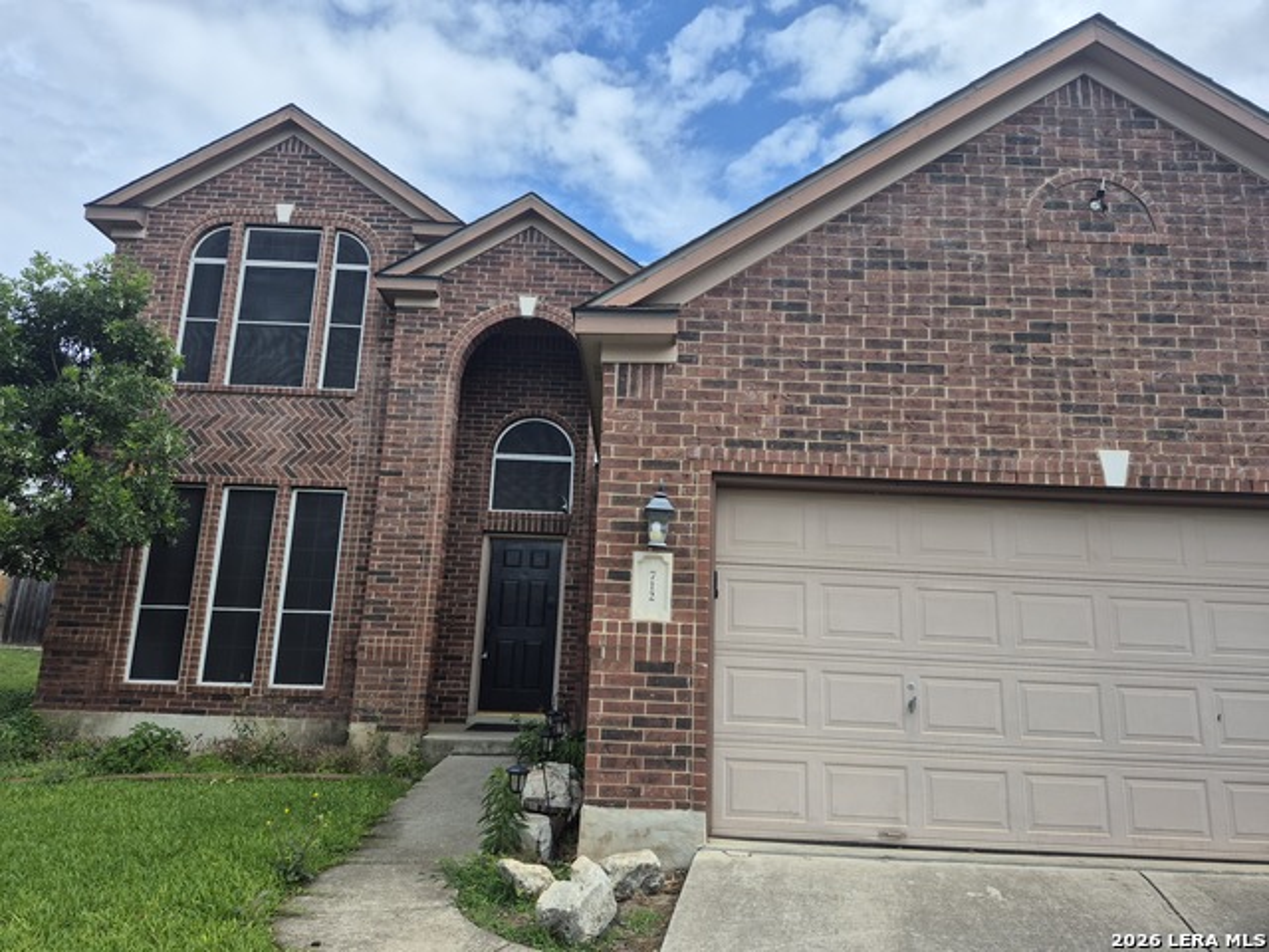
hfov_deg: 73.9
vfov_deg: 58.9
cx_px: 634
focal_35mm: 23
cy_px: 476
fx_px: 843
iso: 25
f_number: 1.8
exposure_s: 1/1648
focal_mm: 5.4
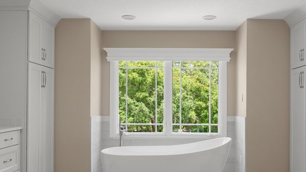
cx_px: 167
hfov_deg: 55.2
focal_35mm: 36
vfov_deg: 32.7
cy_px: 103
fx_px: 292
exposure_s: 1/10
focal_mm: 14
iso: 320
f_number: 9.5
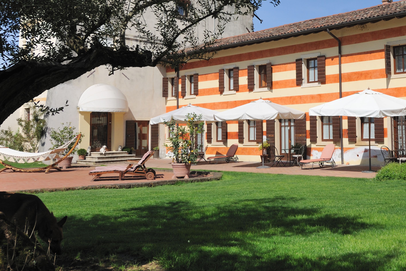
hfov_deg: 40.7
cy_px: 89
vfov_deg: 28.4
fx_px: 530
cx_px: 307
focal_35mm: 47
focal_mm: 22
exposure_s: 1/1000
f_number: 7.1
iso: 200
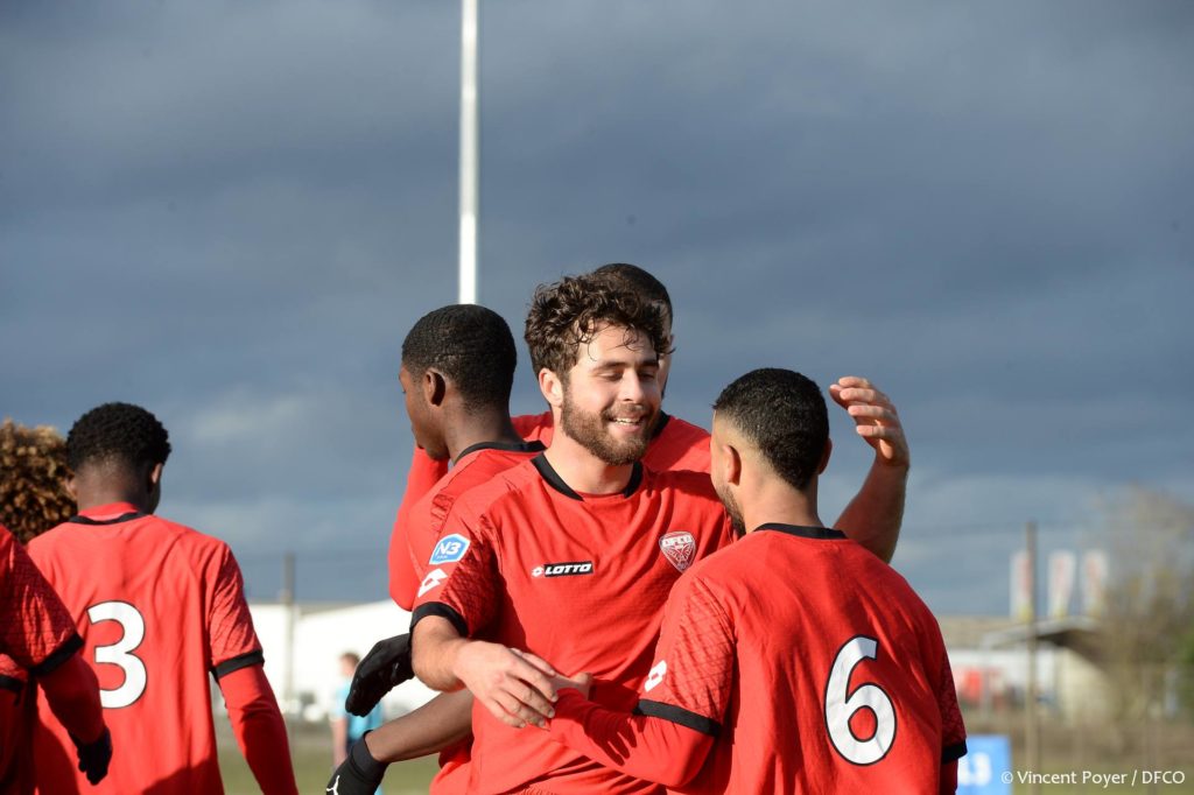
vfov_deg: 6.9
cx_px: 597
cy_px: 398
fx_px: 6631
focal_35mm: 200
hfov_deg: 10.3
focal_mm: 200
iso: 640
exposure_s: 1/1000
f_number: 9
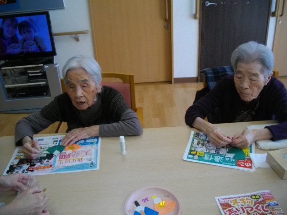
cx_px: 144
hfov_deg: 58.4
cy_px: 108
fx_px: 257
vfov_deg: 45.4
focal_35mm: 31
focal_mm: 5.7
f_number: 2.9
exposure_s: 1/125
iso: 200
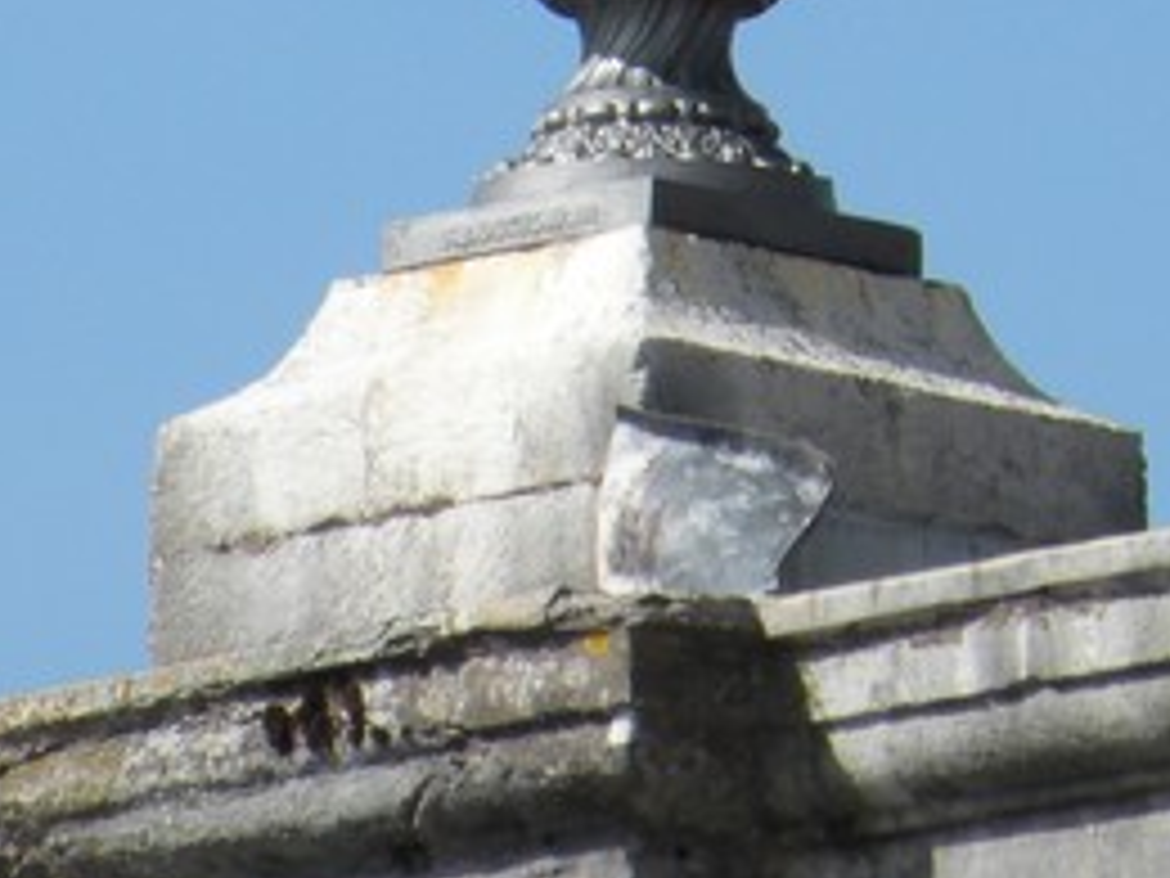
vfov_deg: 1.0
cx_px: 464
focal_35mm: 1497
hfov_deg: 1.3
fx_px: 50598
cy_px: -324
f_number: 6.3
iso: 64
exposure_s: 1/329
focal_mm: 84.2
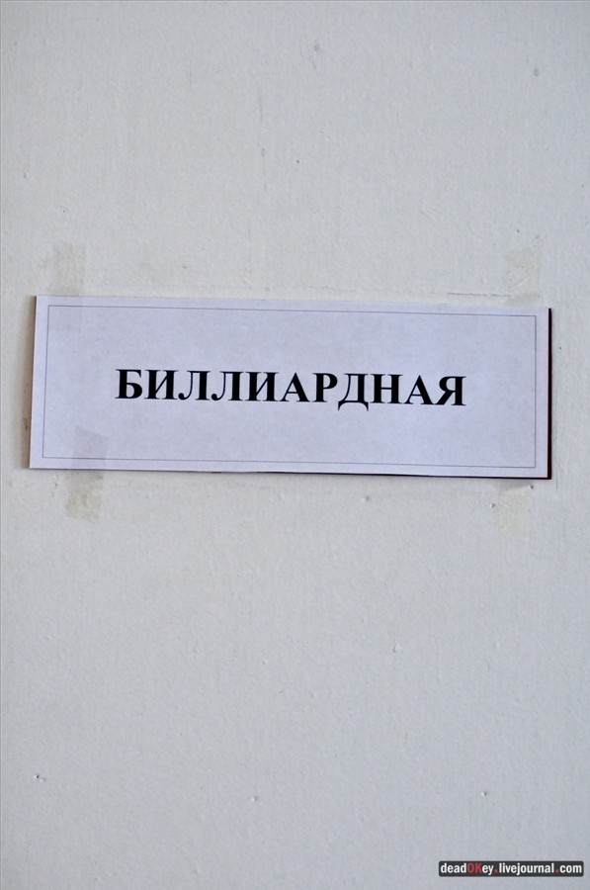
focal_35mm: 75
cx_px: 295
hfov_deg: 18.1
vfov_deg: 27.0
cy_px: 445
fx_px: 1850
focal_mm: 50
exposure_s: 1/100
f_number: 2
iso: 800
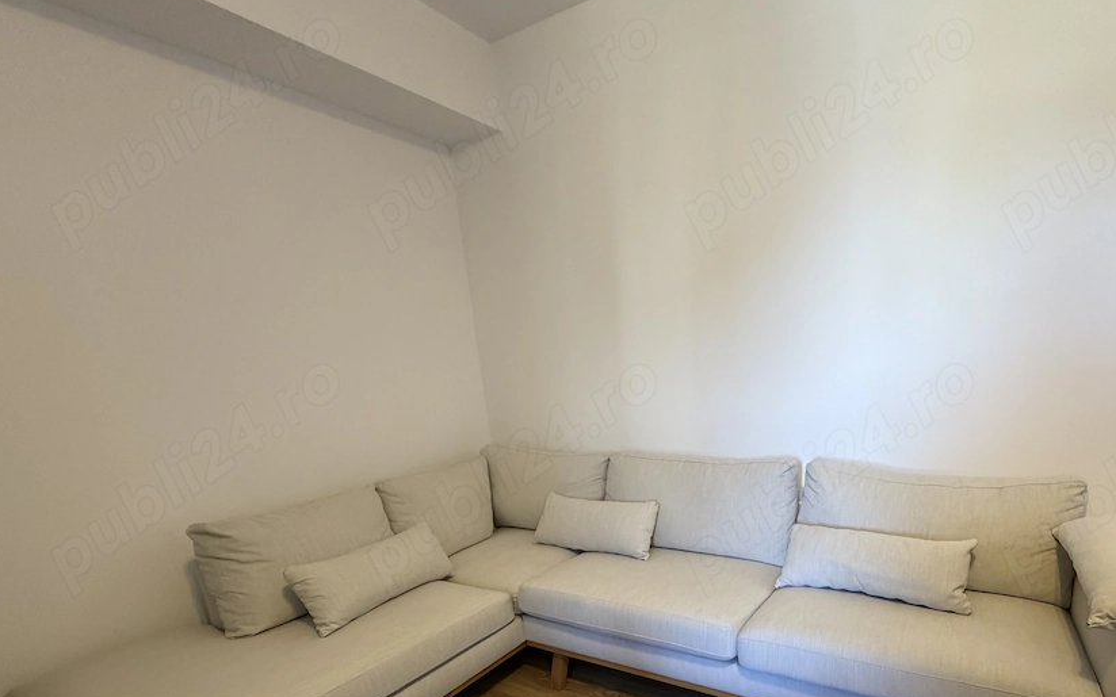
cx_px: 669
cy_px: 495
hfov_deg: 89.9
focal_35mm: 18
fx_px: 547
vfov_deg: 62.4
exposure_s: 1/66
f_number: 2.2
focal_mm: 2.22
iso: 320
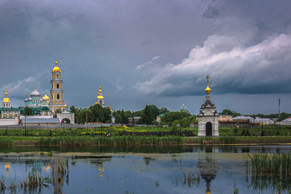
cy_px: 148
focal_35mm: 55
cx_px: 94
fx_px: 445
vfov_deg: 24.3
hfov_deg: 35.8
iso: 100
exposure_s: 1/160
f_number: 9
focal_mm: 20
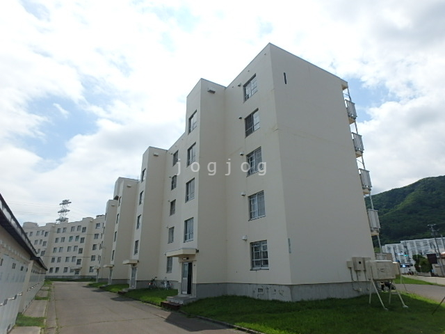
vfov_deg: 63.4
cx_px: 222
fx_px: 270
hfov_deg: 79.0
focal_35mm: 21
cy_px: 167
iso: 125
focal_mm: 3.7
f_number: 6
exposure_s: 1/640
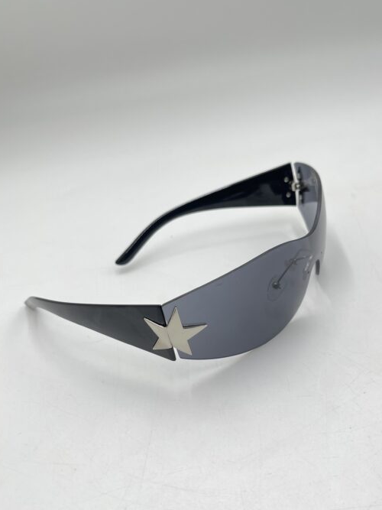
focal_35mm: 30
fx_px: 442
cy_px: 278
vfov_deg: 59.9
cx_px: 220
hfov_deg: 46.6
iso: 50
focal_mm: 5.1
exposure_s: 1/298
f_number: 1.6
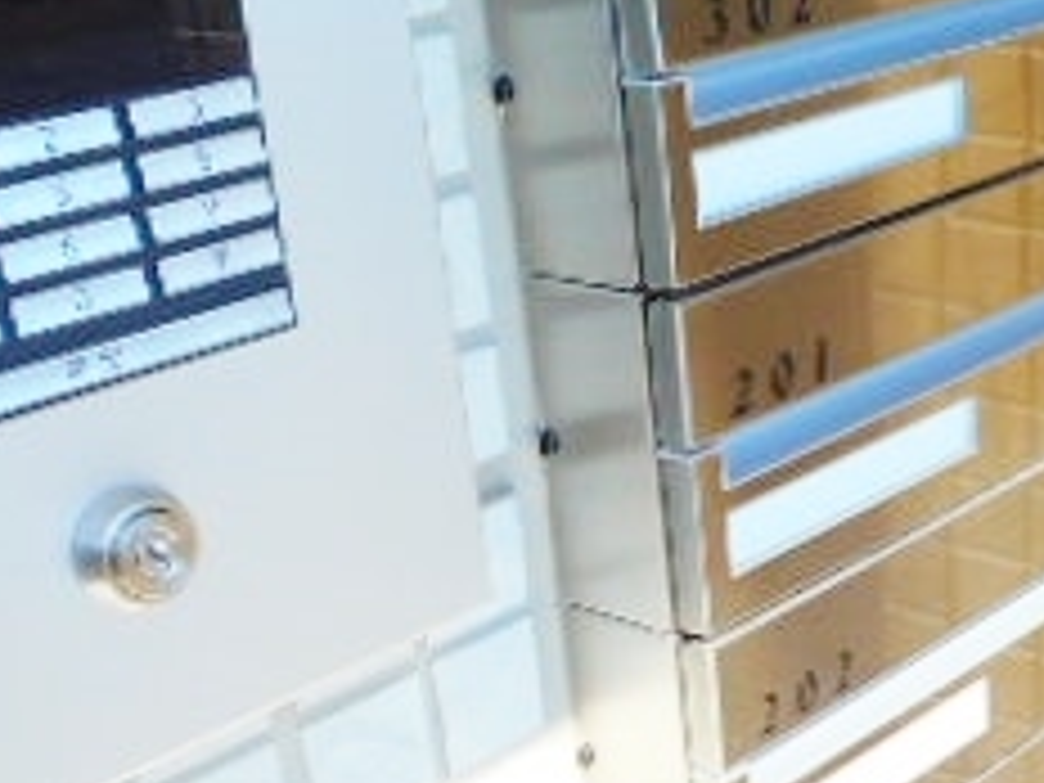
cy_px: 598
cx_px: 909
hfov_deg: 27.3
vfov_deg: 21.1
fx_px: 2081
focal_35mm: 69
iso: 80
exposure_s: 1/320
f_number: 3.7
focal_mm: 4.5
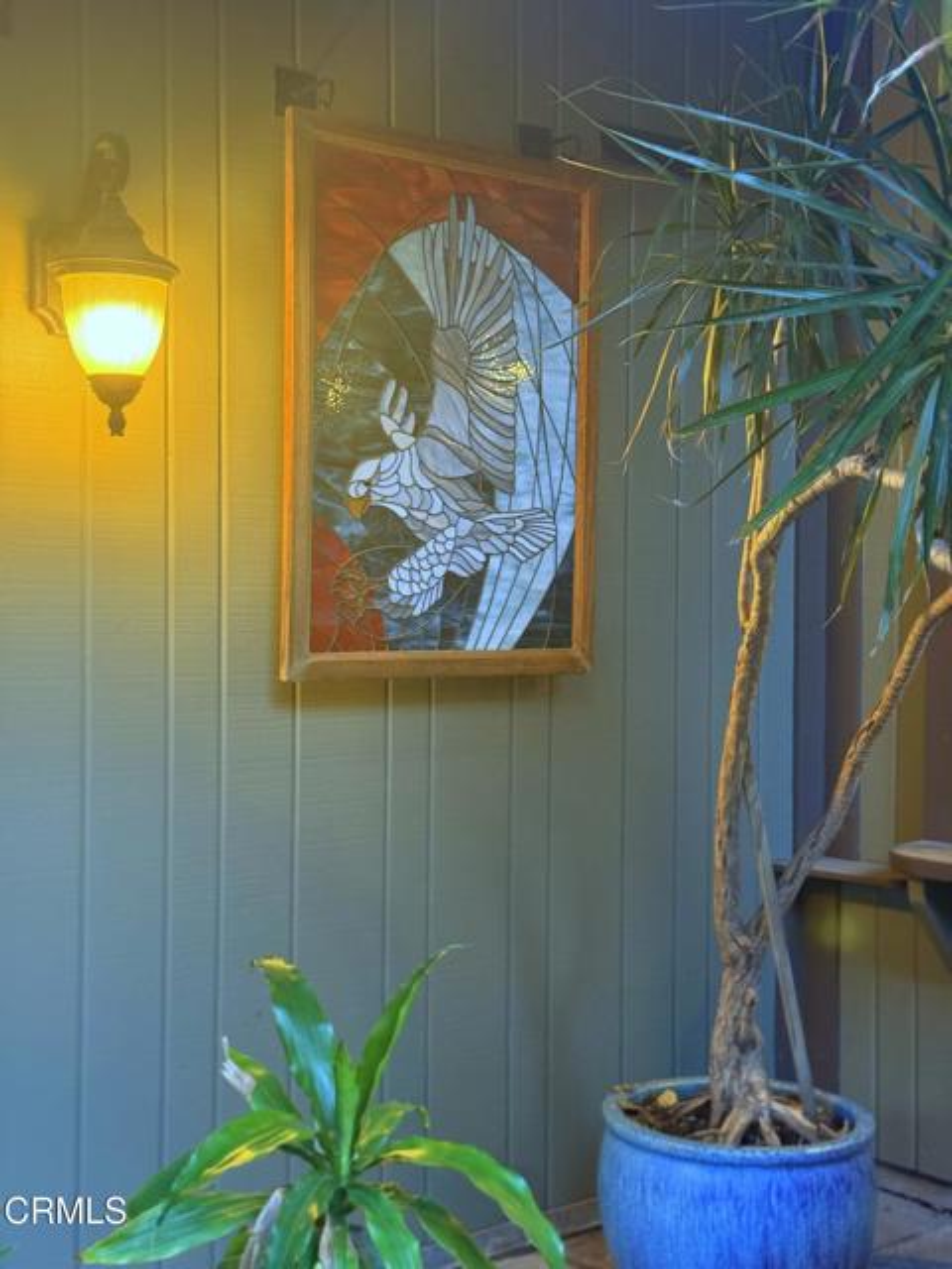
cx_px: 476
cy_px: 634
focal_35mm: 48
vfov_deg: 39.7
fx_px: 1760
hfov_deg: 30.3
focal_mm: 6.76
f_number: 1.78
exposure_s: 1/40
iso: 400
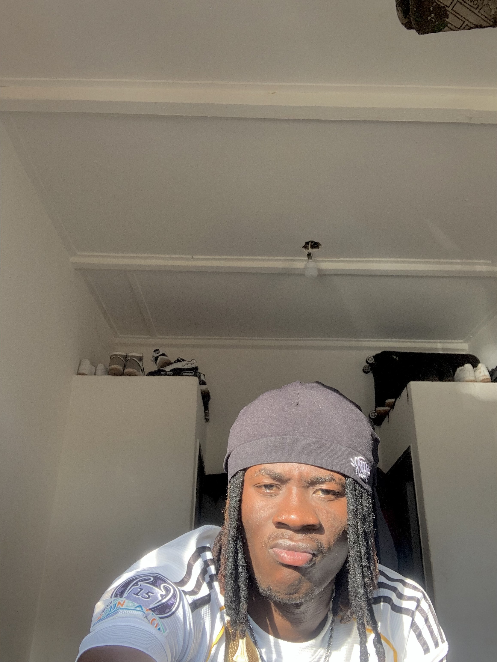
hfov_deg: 44.2
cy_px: 331
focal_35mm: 32
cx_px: 248
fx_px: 613
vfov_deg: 56.8
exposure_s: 1/121
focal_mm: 2.87
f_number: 2.2
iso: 25
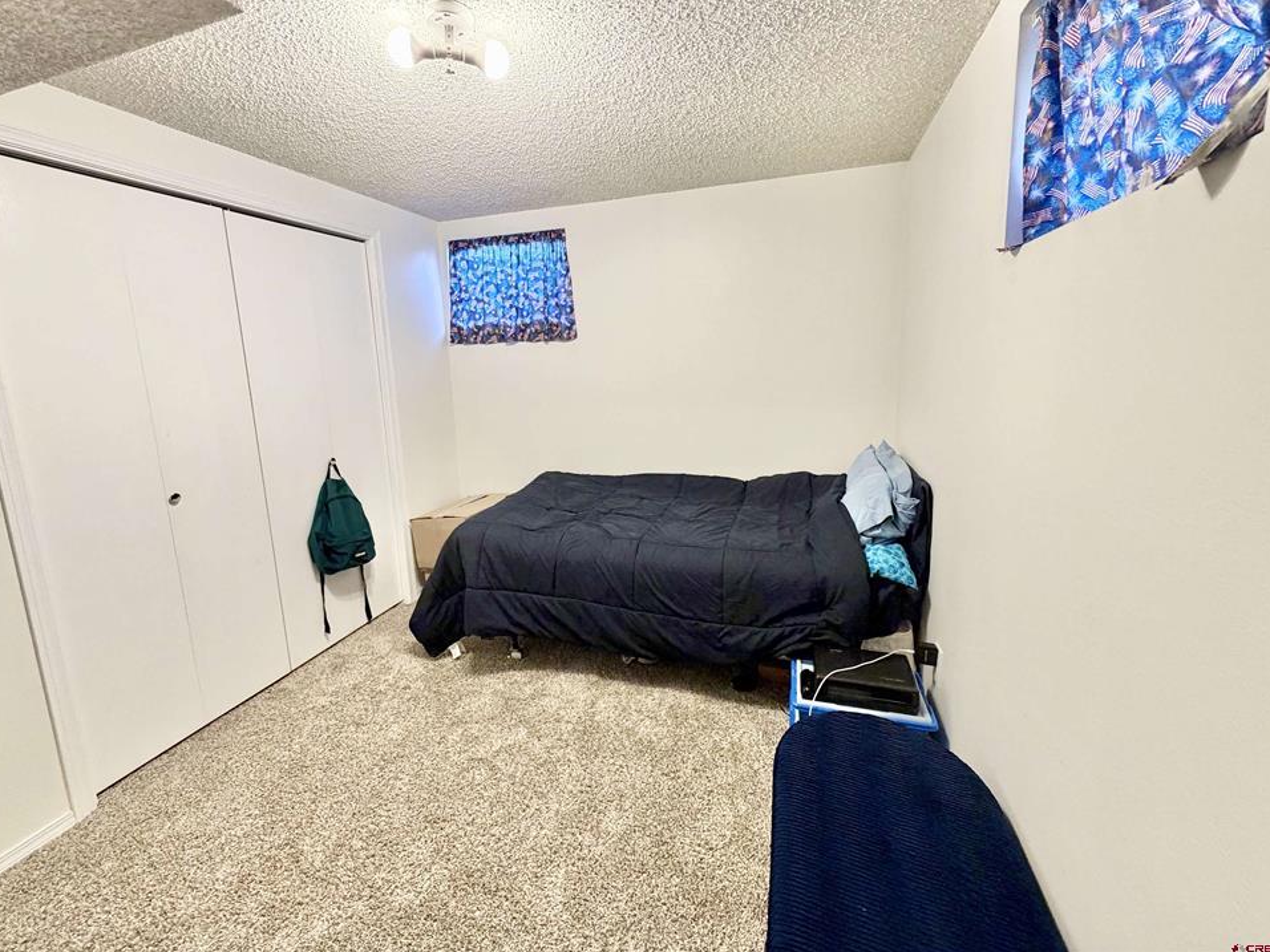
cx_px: 603
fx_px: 550
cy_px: 445
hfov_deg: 98.1
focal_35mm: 15
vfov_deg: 81.6
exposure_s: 1/60
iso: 250
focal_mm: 2.22
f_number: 2.2
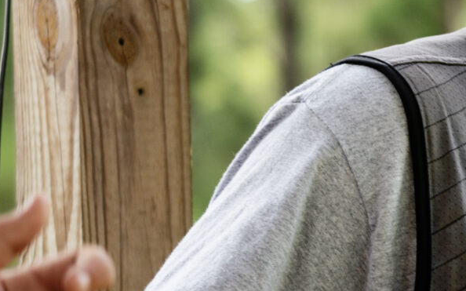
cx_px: 761
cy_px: 146
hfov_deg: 4.5
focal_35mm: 466
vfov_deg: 2.8
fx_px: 5917
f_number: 5
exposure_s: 1/200
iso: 250
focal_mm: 106
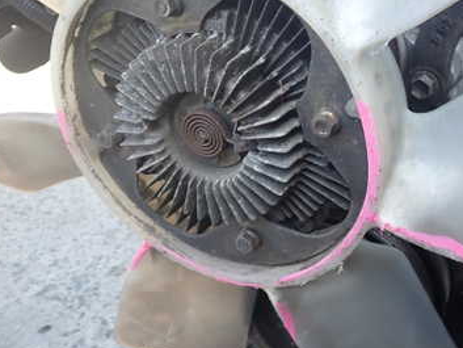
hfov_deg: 36.1
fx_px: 682
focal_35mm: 51
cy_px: 104
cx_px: 379
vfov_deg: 28.3
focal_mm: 5.4
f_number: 2.3
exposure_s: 1/160
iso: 100
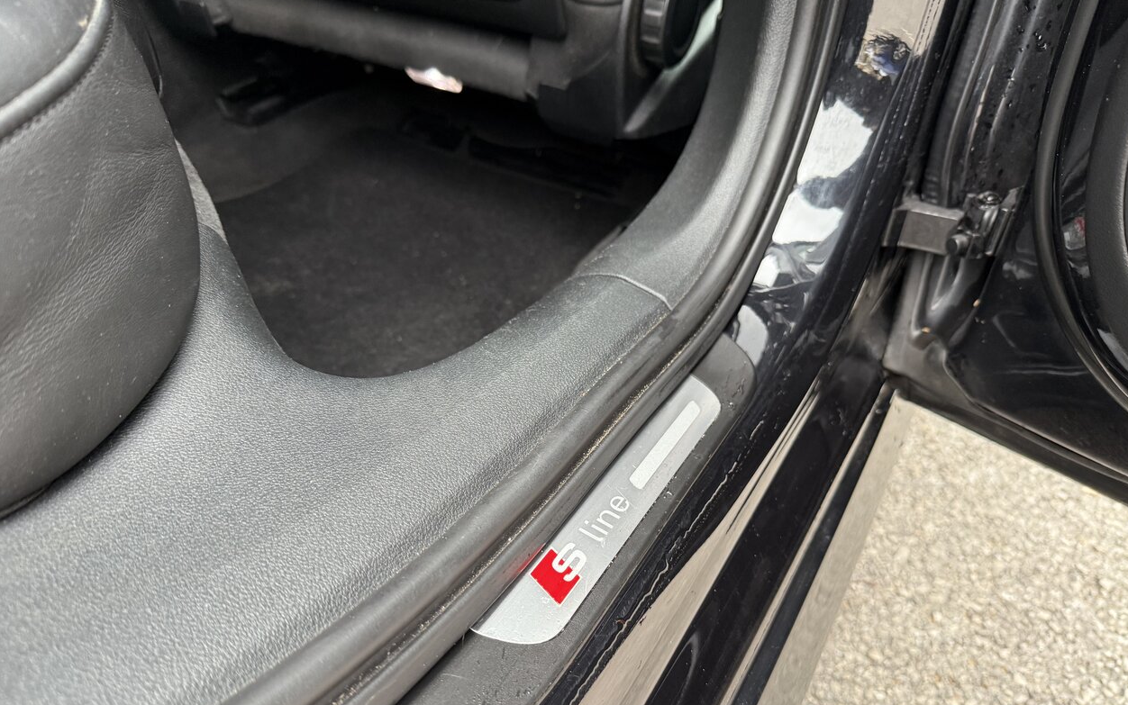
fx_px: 799
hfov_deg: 70.4
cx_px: 560
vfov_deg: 47.3
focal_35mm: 26
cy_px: 425
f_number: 1.78
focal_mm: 6.76
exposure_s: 1/60
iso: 320
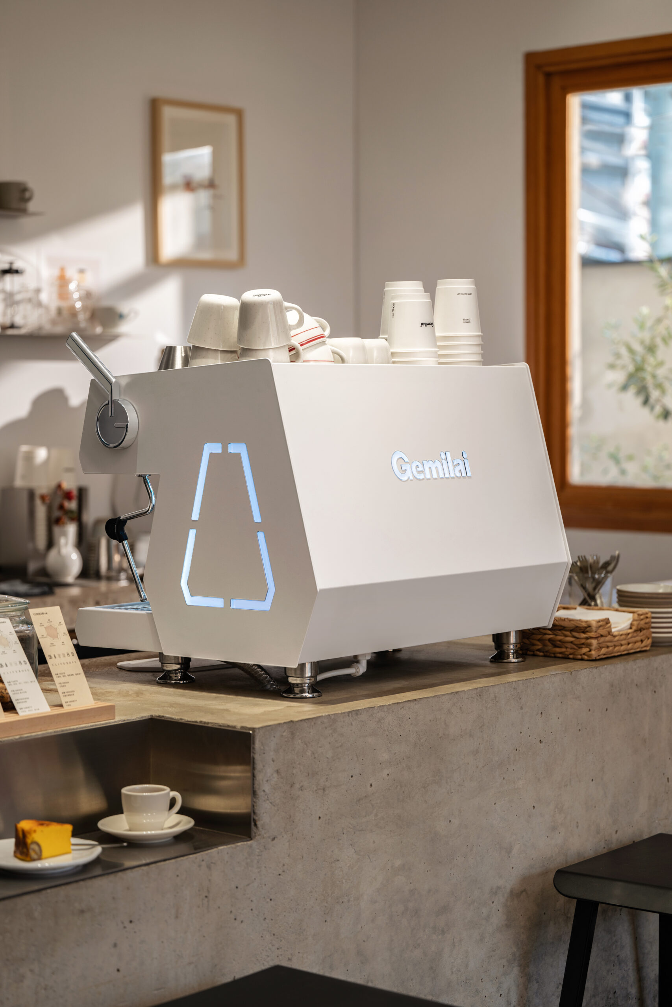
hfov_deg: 19.5
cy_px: 504
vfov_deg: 28.8
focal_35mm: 70
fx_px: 1960
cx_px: 336
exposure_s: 1/125
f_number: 2.8
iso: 100
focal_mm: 70
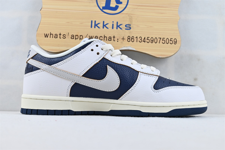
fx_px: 305
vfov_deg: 27.7
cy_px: 75
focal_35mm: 49
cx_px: 112
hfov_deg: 40.5
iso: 100
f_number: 5
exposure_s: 1/50
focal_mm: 32.5
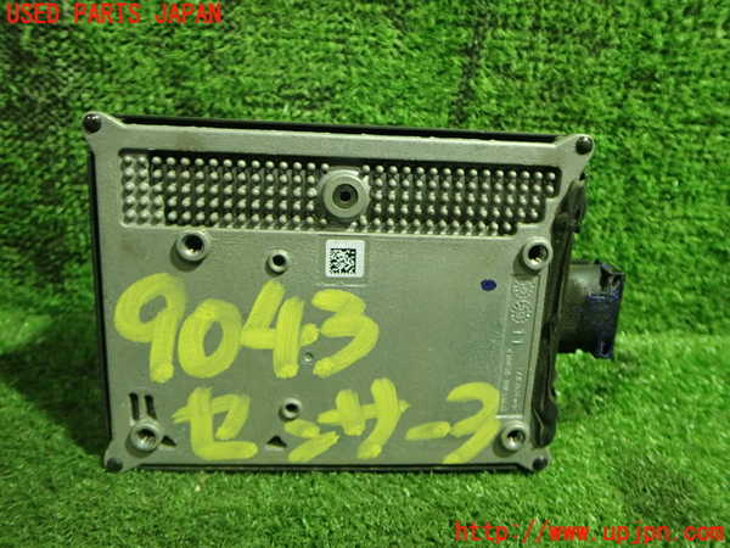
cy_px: 274
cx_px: 365
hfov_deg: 60.0
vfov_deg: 46.8
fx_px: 633
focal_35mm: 30
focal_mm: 5.5
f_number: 2.3
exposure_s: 1/50
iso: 800
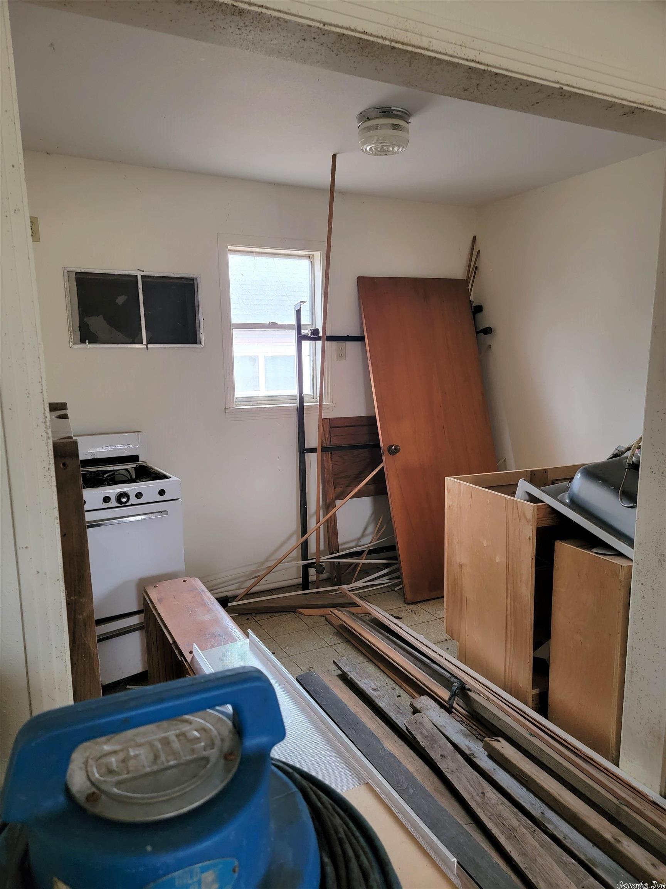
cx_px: 333
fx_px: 616
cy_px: 444
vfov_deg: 71.6
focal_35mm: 24
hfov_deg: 56.8
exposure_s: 1/40
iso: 320
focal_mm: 6.7
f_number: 1.8
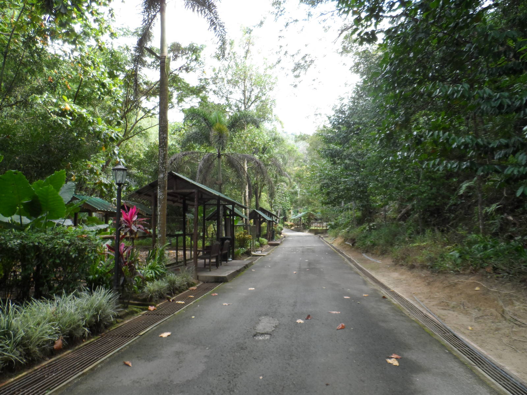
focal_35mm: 24
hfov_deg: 71.6
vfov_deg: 56.8
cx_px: 264
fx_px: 365
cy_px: 198
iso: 80
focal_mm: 4
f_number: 3.2
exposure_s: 1/90
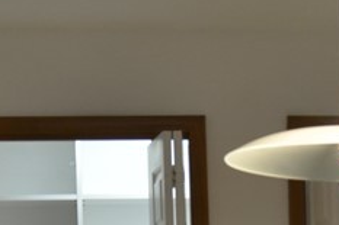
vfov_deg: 10.4
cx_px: 290
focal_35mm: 126
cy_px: 353
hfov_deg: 16.1
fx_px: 1186
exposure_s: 1/60
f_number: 4
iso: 400
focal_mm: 18
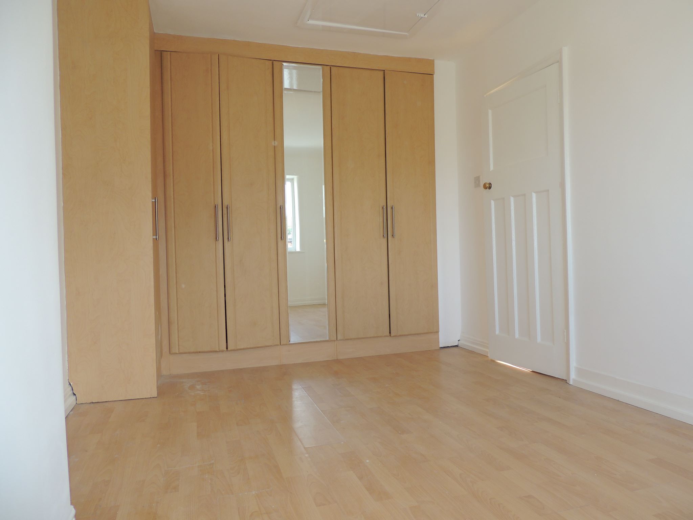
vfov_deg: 56.8
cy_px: 260
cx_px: 346
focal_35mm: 24
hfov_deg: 71.6
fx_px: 480
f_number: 3
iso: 100
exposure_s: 1/40
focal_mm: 4.3
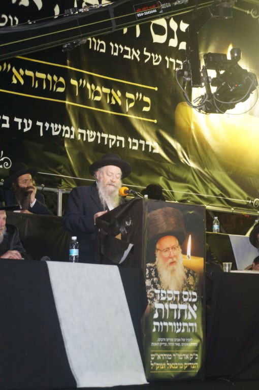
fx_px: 893
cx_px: 130
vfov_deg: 24.6
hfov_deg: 16.5
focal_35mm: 82
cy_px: 195
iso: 3200
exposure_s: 1/60
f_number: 5.6
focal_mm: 55
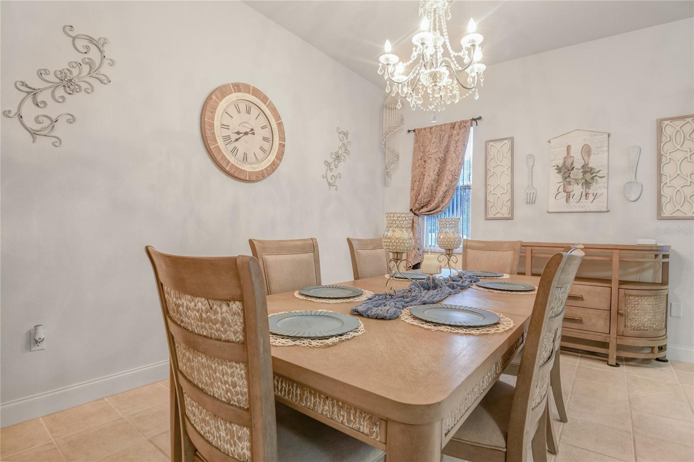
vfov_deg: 70.4
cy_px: 231
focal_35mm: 17
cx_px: 347
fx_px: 328
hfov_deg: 93.3
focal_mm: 17
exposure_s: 1/6
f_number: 6.3
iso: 640
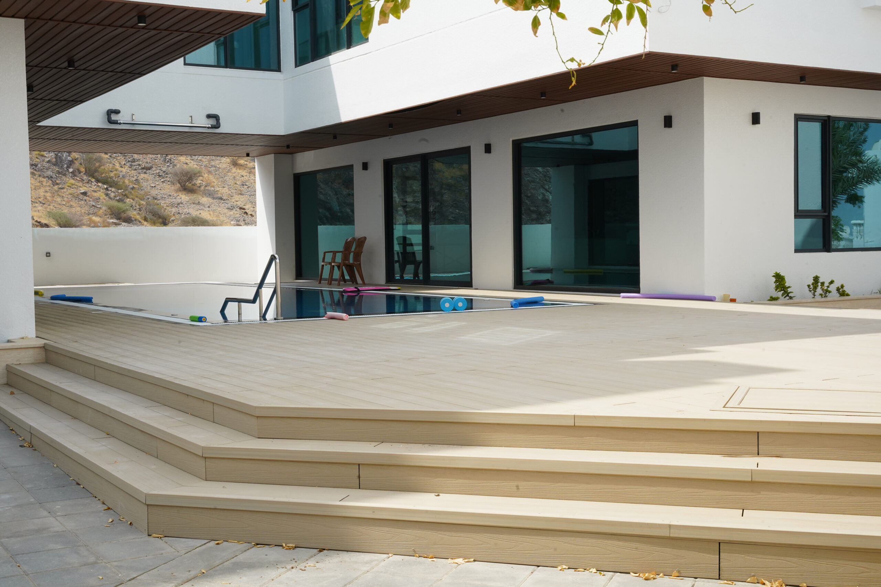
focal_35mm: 45
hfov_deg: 44.0
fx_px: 1091
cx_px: 440
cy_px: 294
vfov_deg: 30.1
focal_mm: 44.6
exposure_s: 1/100
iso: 400
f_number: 22
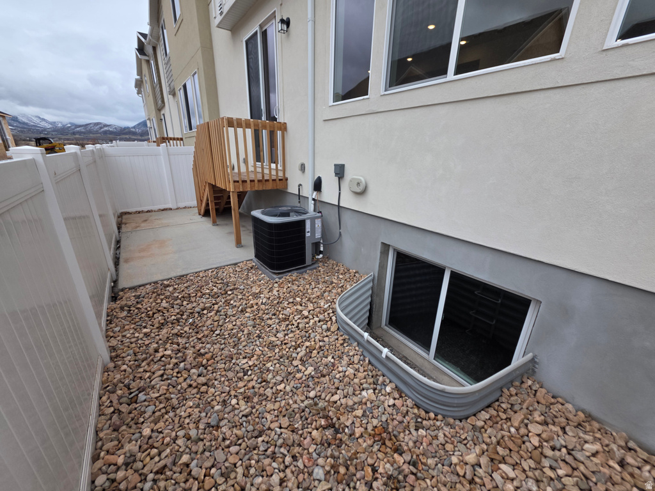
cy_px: 246
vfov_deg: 89.9
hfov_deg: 106.2
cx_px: 328
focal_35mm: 13
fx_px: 246
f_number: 1.9
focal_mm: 2.2
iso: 80
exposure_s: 1/2000
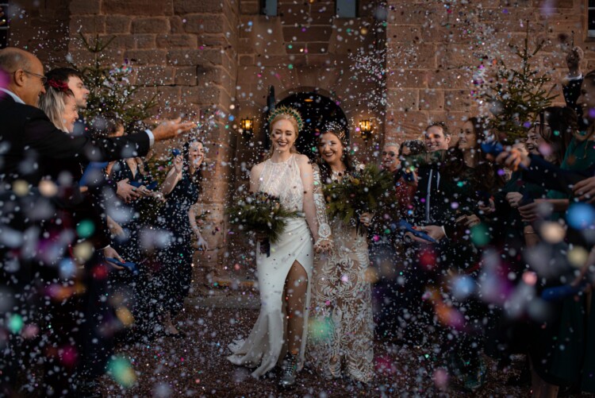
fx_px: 579
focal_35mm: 35
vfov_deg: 37.9
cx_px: 298
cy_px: 199
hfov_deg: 54.4
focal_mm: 35
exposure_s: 1/250
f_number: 2.8
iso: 220
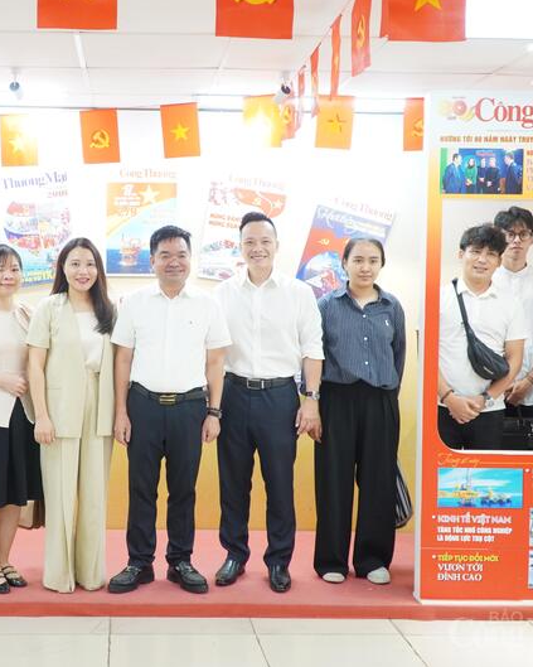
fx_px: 882
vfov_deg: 41.4
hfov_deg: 33.1
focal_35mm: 45
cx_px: 150
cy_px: 332
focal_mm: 21
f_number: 4
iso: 500
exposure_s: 1/40
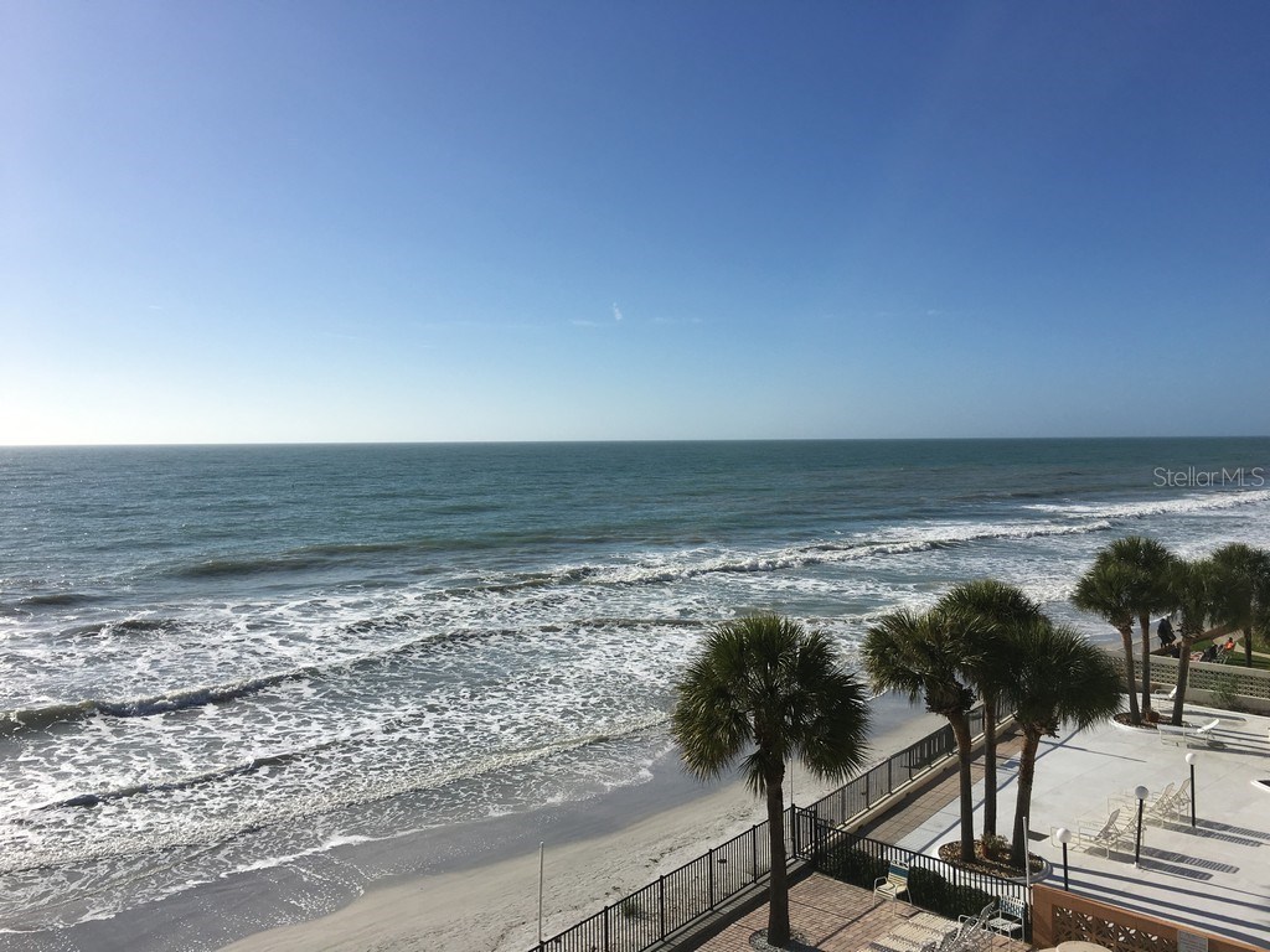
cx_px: 635
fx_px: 1064
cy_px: 476
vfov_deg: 48.2
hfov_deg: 61.7
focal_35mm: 29
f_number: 2.2
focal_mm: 4.15
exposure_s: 1/3846
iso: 25
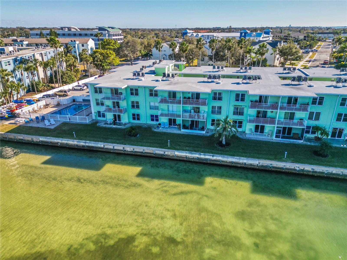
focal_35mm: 24
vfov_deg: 56.8
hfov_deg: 71.6
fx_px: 241
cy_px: 130
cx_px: 174
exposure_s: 1/180
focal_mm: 6.72
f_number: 1.7
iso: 140
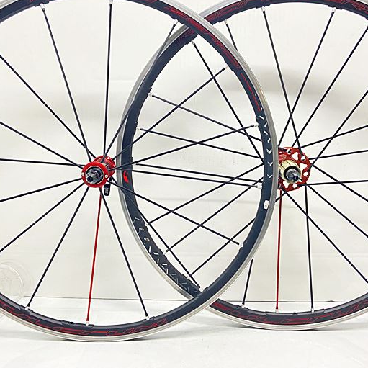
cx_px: 192
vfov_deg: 46.0
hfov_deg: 46.0
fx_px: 433
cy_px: 163
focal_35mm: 36
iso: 160
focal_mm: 4.25
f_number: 1.8
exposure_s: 1/50
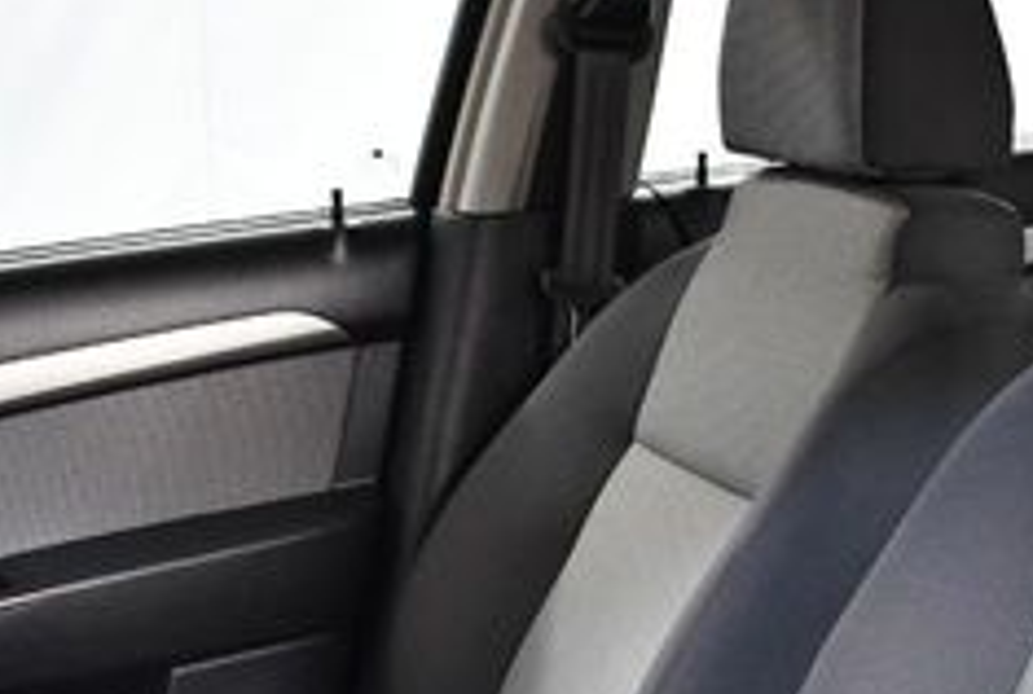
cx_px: 699
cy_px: 889
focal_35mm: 98
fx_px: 2819
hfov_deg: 20.7
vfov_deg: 13.6
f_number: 3.5
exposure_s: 1/125
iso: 2000
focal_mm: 18
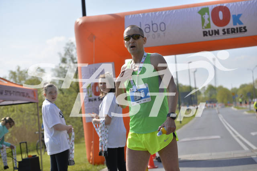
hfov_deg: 28.8
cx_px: 128
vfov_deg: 19.5
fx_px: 500
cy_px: 86
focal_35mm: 70
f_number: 4
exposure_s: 1/4000
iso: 200
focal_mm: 70
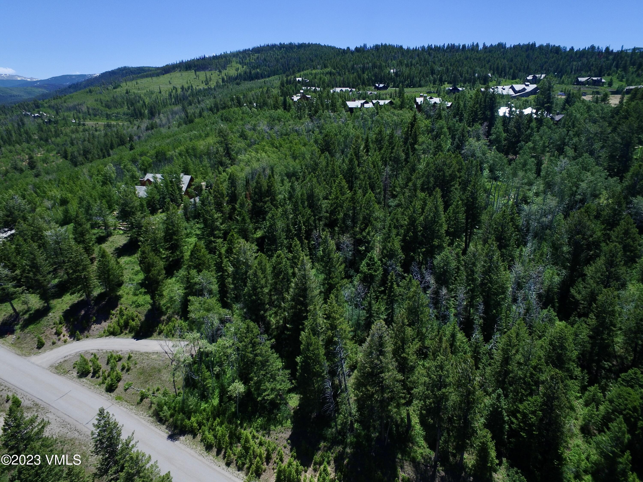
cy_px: 241
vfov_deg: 66.0
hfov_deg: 81.7
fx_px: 372
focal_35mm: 20
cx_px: 322
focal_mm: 3.61
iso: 100
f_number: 2.8
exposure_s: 1/50
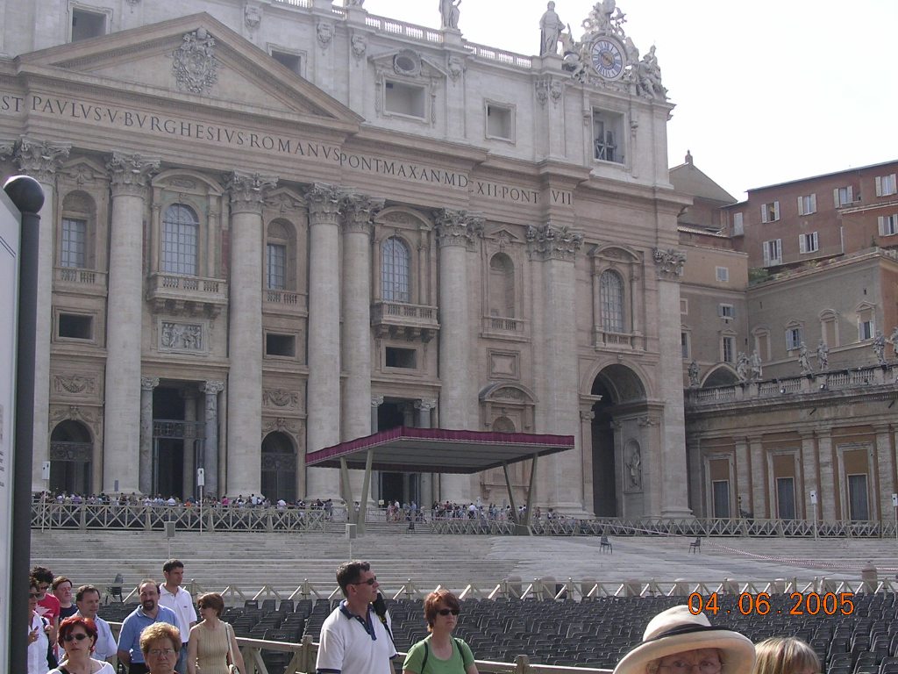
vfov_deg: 26.1
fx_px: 1453
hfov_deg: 34.3
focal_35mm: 56
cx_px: 449
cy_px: 337
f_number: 3.3
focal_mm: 8.5
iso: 100
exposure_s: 1/480
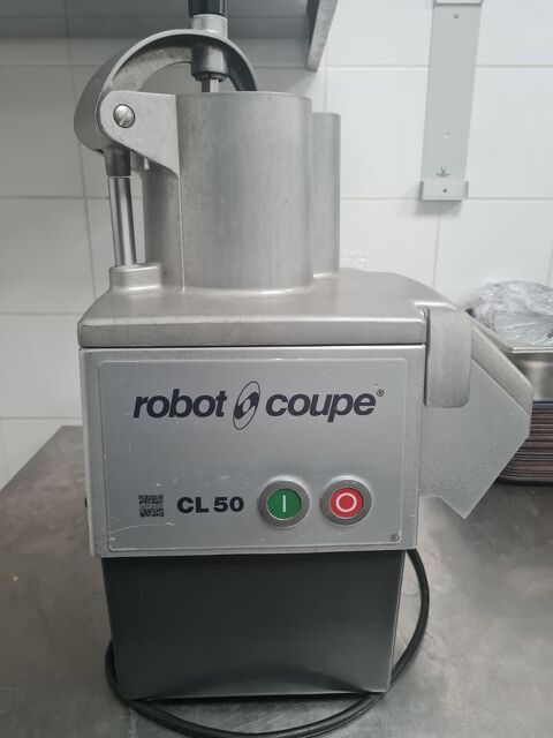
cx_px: 276
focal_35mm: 26
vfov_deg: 67.3
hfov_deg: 53.1
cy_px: 369
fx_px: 554
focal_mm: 5.4
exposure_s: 1/100
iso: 200
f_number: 1.8
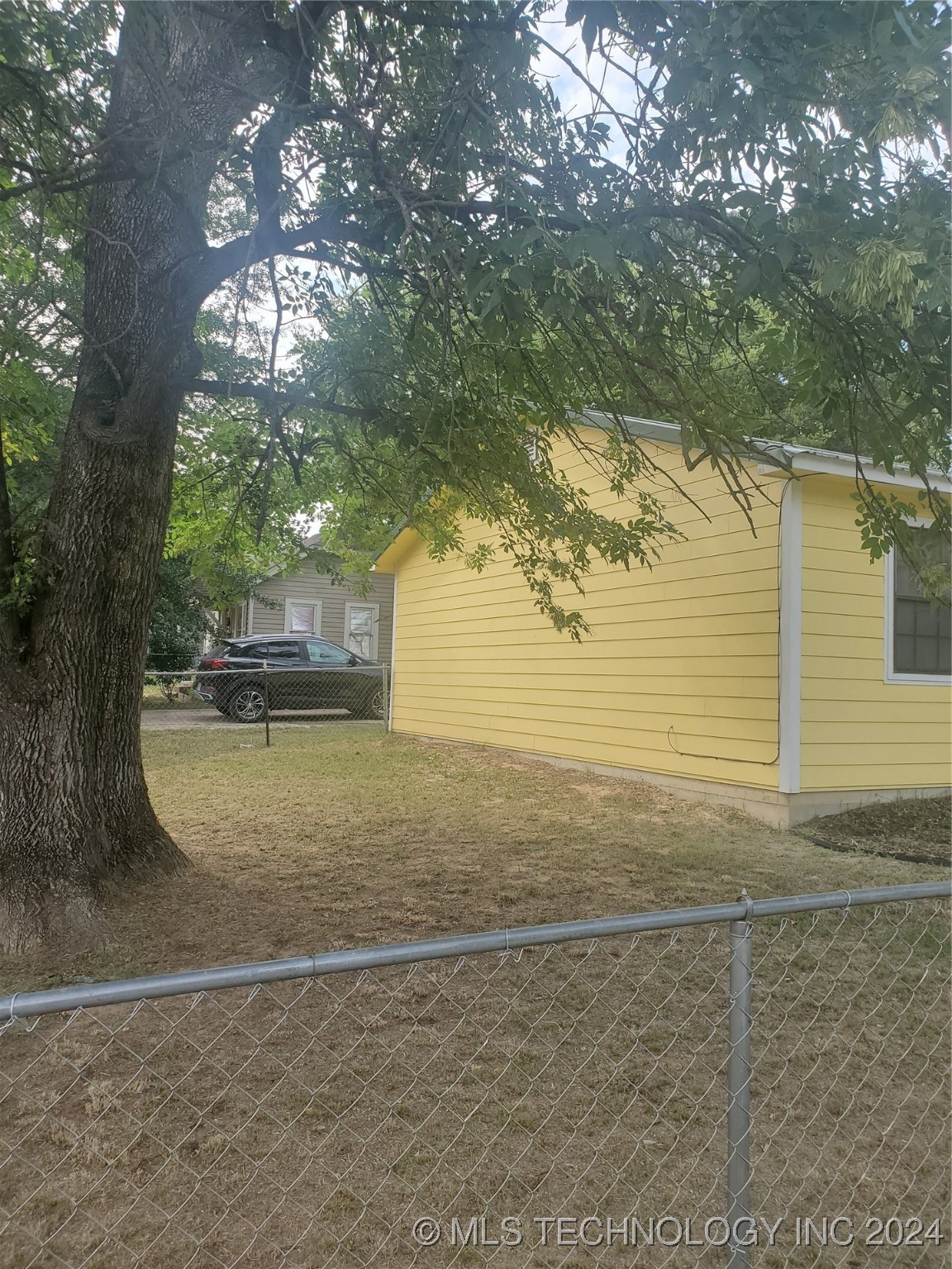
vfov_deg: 67.3
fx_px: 953
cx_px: 476
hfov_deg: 53.1
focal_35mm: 26
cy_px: 634
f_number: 2.4
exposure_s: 1/534
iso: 50
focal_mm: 4.3
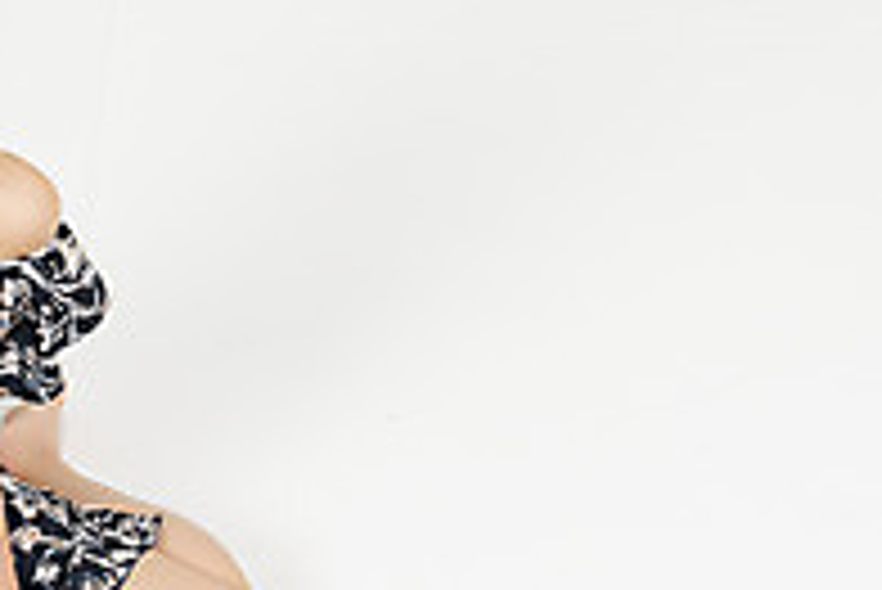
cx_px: 223
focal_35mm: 122
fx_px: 2991
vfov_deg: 11.1
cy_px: 590
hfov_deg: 16.7
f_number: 16
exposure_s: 1/125
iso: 100
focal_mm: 40
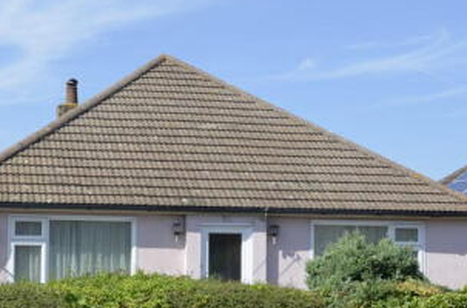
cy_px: 231
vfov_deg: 17.3
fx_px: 1009
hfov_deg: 25.8
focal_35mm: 78
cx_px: 122
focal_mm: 24
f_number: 8
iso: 110
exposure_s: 1/250
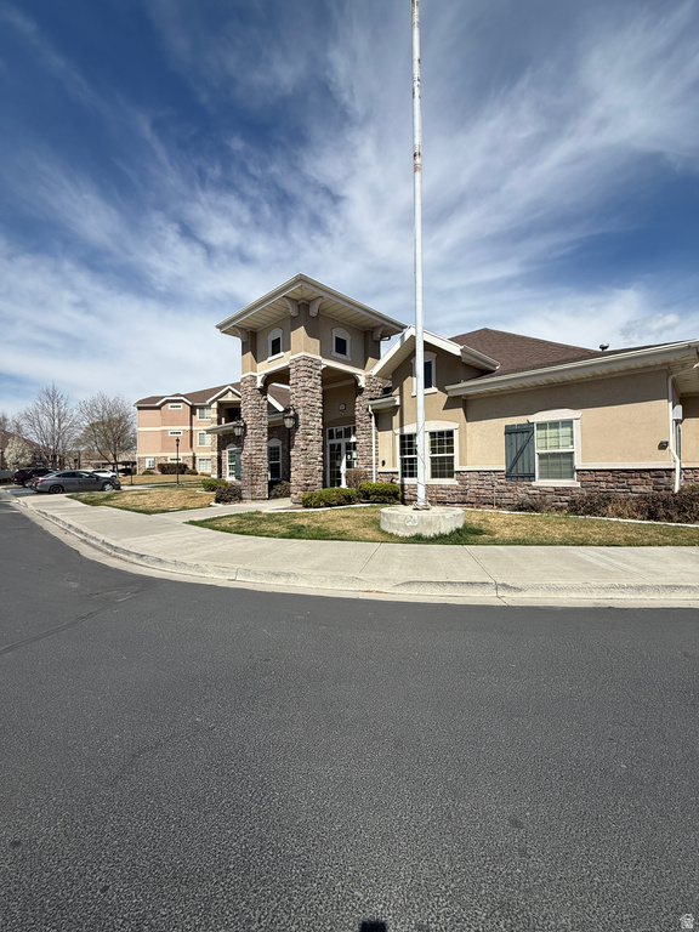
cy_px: 466
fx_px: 377
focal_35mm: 14
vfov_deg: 102.1
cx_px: 350
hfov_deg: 85.7
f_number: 2.2
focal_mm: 2.22
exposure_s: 1/3663
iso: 50
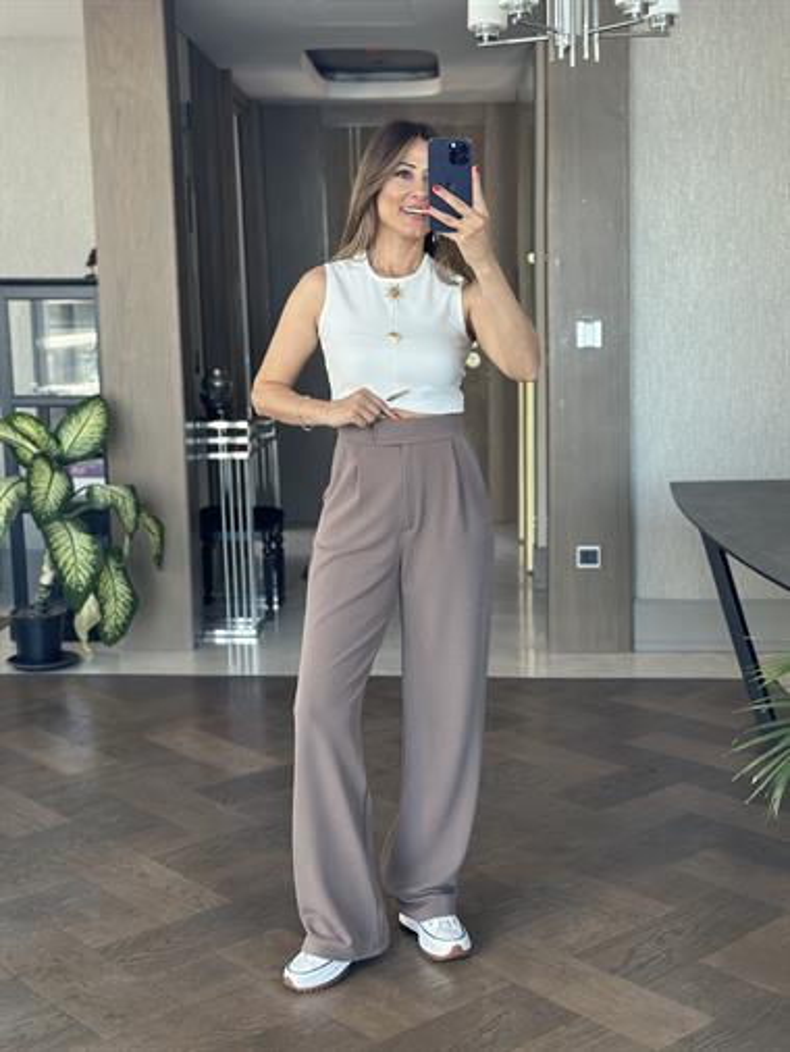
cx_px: 395
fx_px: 1459
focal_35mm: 48
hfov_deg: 30.3
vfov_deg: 39.6
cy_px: 526
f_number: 1.78
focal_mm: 6.86
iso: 125
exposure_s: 1/86
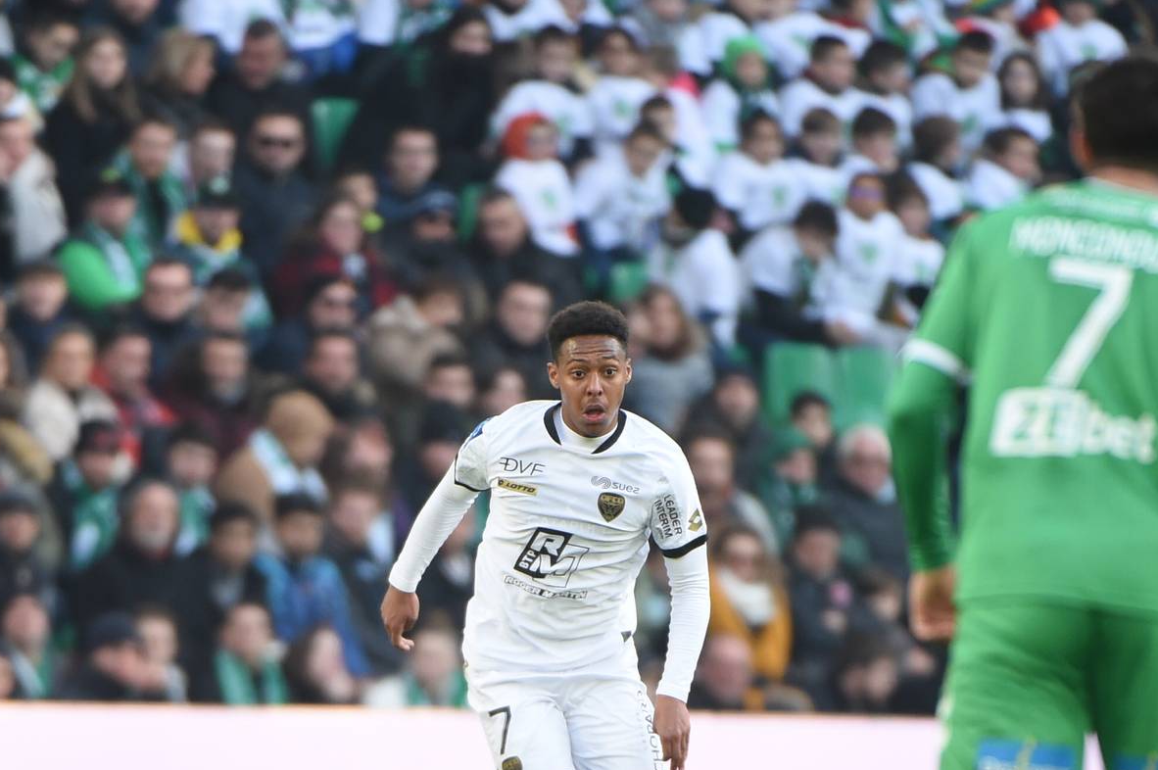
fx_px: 20890
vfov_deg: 2.1
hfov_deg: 3.2
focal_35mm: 650
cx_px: 549
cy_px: 592
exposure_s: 1/1000
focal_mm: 400
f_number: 4
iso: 1600
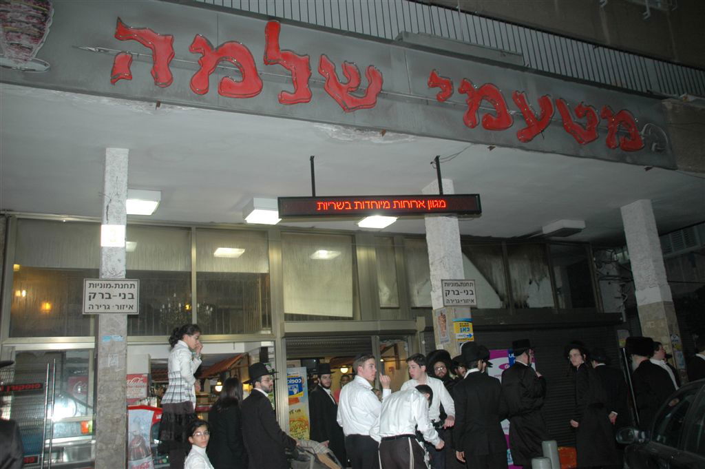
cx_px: 352
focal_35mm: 33
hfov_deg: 57.3
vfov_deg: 39.9
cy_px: 234
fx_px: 646
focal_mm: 22
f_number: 5
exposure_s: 1/60
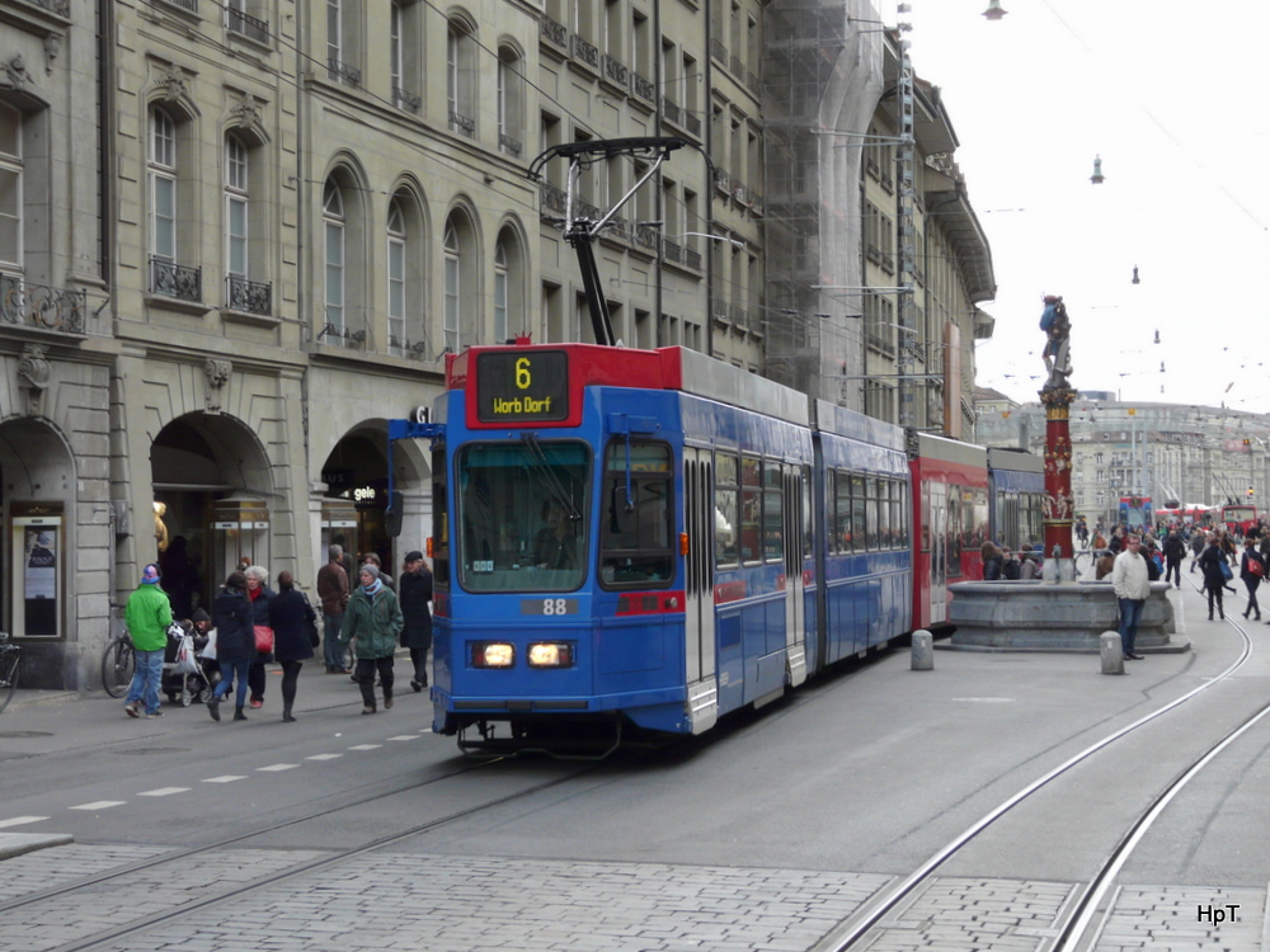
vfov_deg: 22.9
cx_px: 635
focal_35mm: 64
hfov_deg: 30.3
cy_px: 476
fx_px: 2348
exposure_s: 1/125
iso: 100
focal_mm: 10.5
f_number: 4
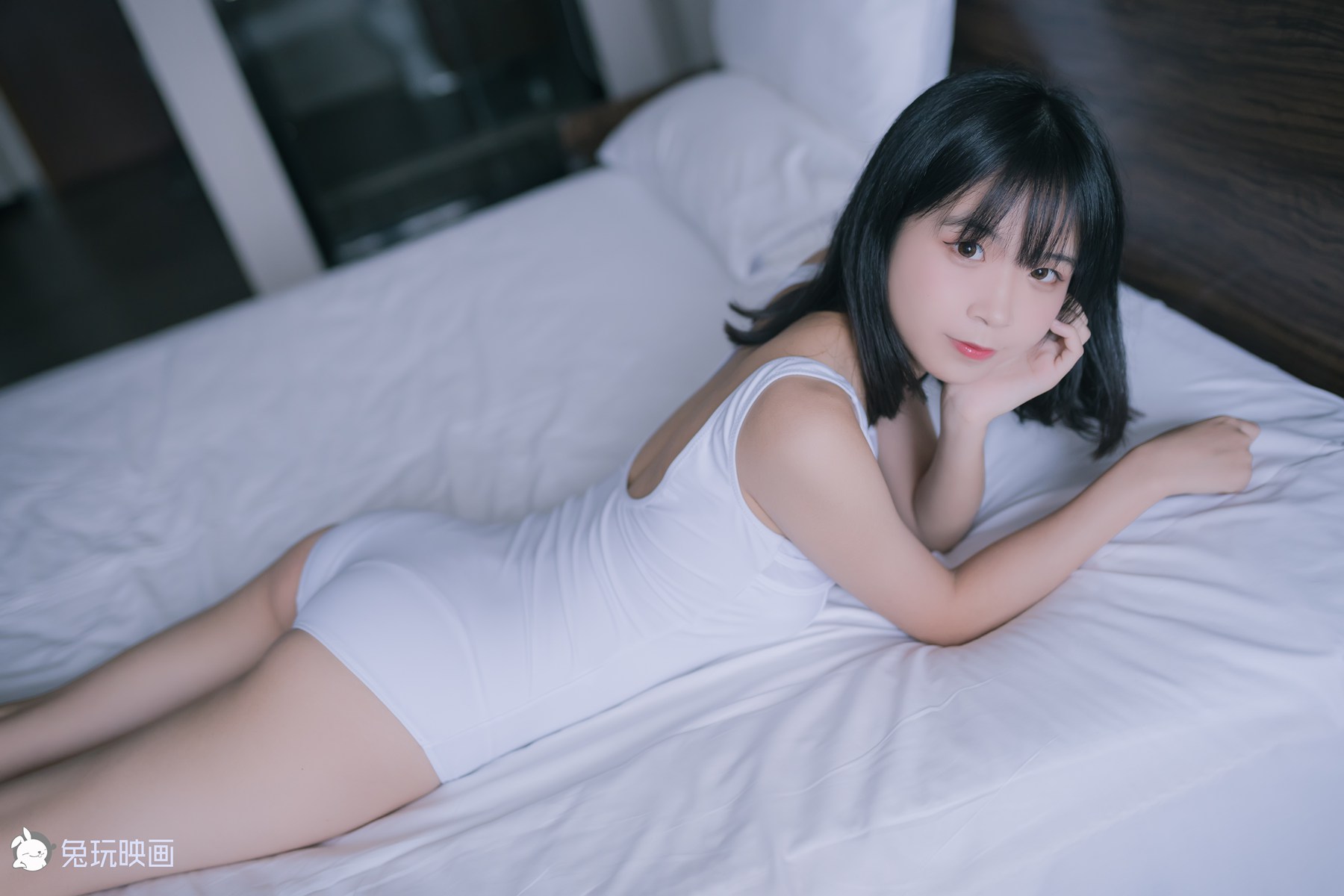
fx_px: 1307
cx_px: 672
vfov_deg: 37.9
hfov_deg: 54.4
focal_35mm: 35
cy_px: 448
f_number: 1.8
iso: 1250
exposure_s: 1/200
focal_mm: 35
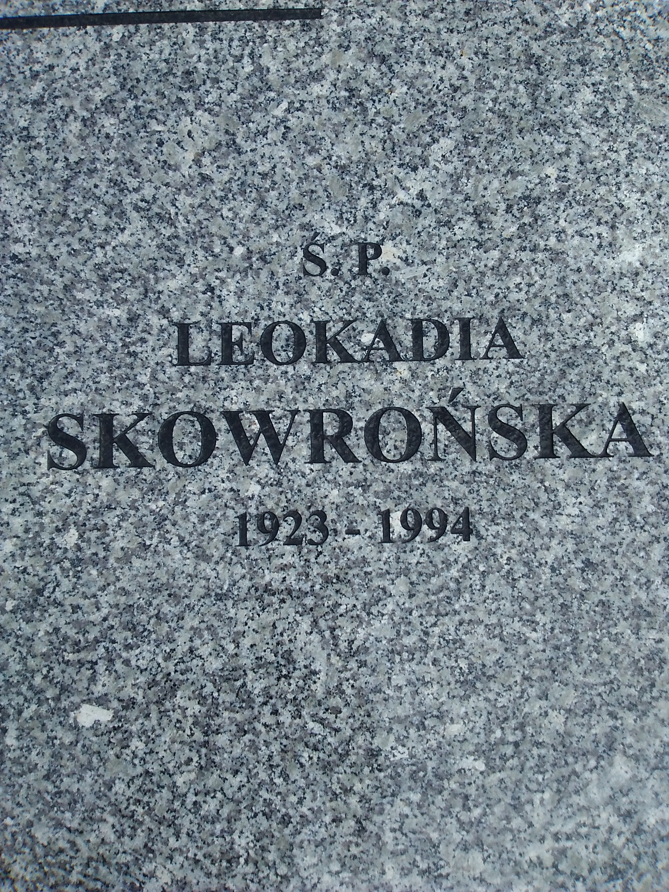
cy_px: 446
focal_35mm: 29
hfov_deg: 48.2
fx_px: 747
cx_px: 334
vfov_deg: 61.7
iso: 100
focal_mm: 2.39
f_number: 2.4
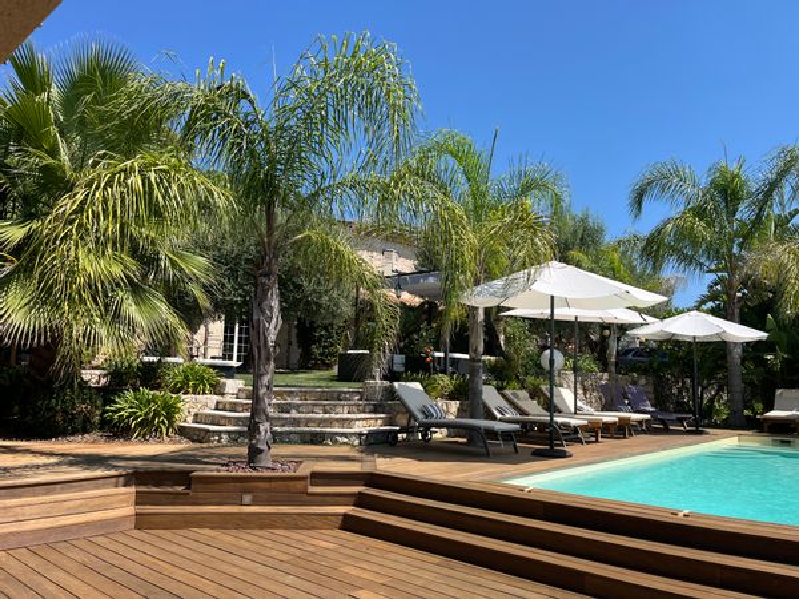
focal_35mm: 26
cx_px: 400
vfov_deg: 53.1
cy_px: 300
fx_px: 600
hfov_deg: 67.3
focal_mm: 5.1
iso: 50
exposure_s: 1/2571
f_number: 1.6
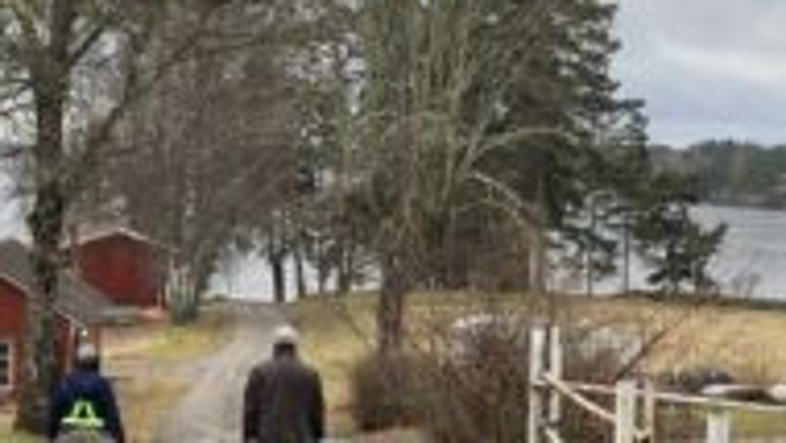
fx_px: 2147
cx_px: 285
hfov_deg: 20.7
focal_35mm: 103
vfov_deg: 11.8
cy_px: 277
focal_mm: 3.99
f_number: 1.8
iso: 20
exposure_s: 1/347
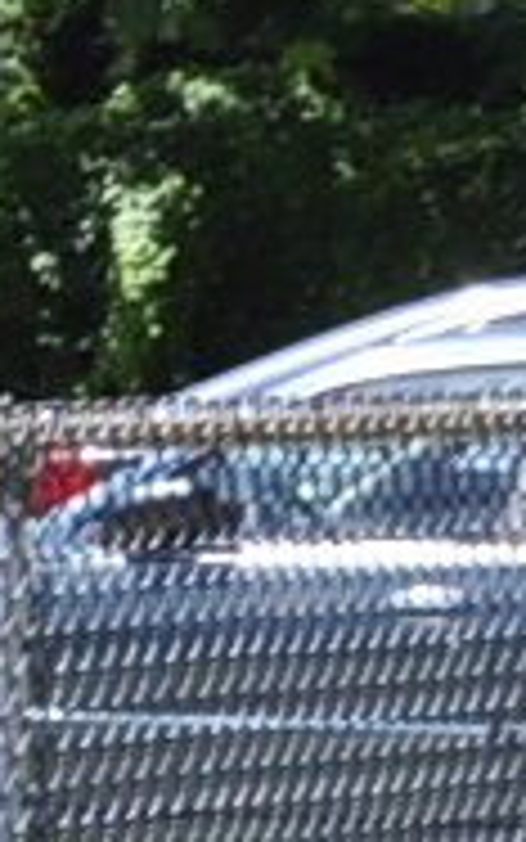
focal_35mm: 526
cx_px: -3979
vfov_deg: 4.0
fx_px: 12055
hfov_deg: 2.2
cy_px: -275
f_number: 8
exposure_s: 1/250
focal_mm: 30
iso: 200
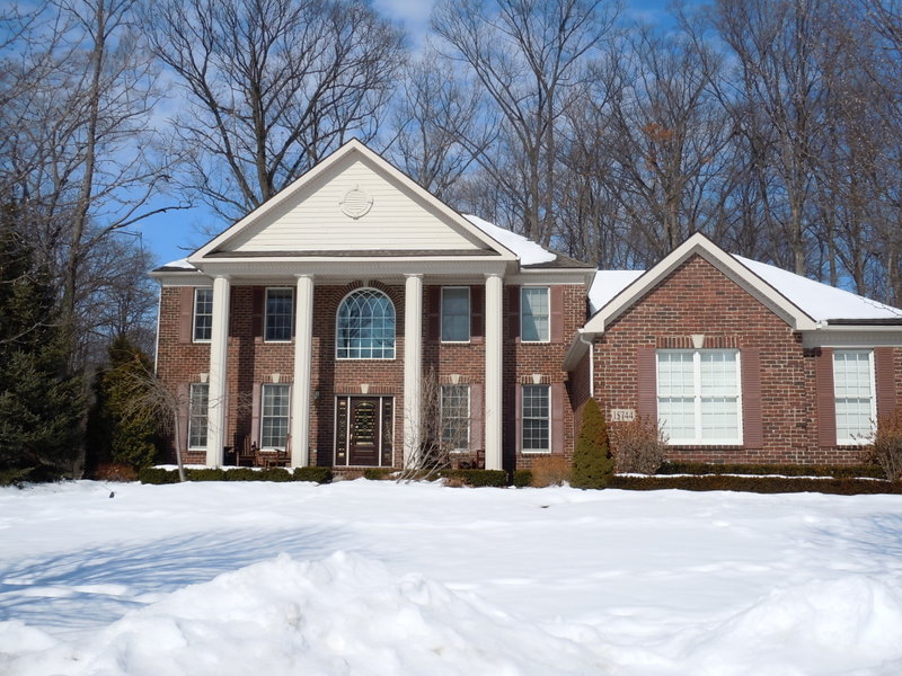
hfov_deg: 47.9
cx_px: 451
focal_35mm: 39
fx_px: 1016
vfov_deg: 36.8
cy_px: 338
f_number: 8.6
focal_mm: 6.9
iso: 100
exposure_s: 1/400
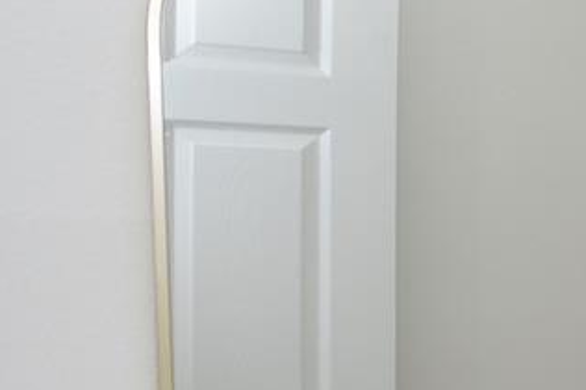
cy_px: 347
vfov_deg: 17.7
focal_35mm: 76
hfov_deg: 14.6
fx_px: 1236
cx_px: 1450
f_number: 4
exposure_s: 1/60
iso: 100
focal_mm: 10
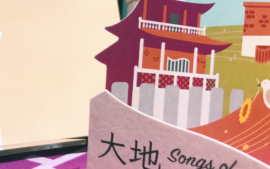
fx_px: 464
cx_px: 0
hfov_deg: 30.2
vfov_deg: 20.5
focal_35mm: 63
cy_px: 54
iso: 32
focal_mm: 3.99
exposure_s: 1/60
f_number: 1.8
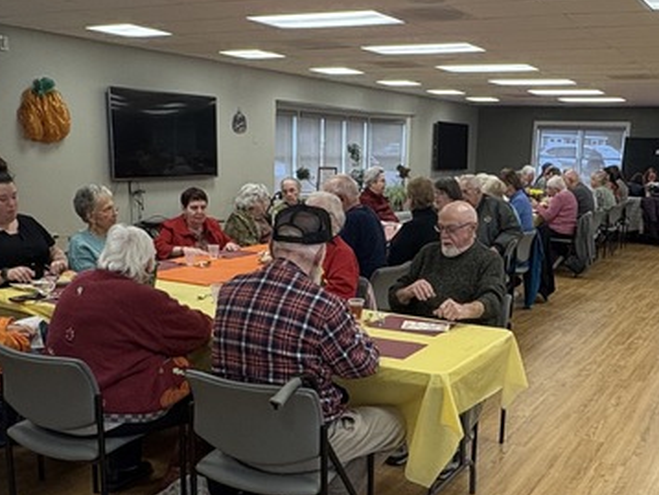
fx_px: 762
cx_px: 385
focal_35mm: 40
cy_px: 315
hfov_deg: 46.6
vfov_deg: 35.8
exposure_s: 1/120
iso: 320
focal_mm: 2.22
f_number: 2.2
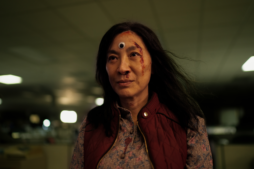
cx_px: 127
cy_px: 84
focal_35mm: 35
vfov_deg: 37.9
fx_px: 247
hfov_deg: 54.4
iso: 800
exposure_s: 1/250
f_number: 1.4
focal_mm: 35
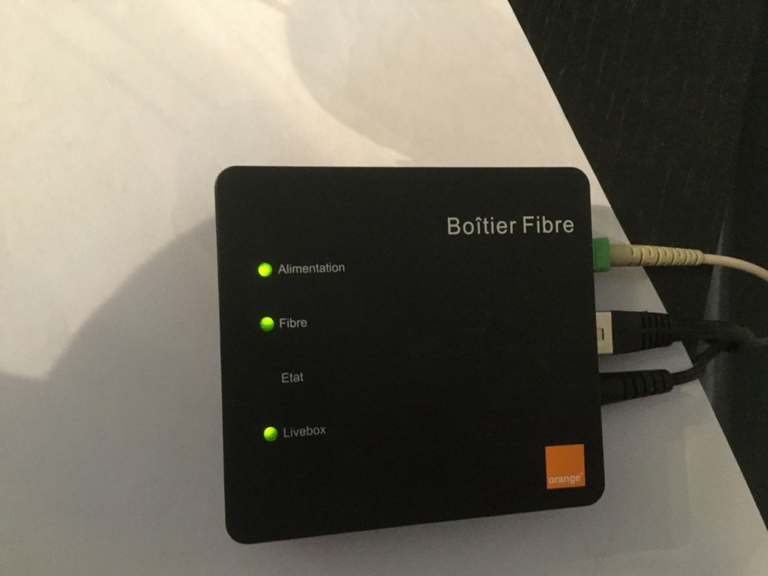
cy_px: 288
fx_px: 688
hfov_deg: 58.4
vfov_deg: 45.4
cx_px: 384
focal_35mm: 31
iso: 640
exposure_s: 1/17
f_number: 2.4
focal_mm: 3.3
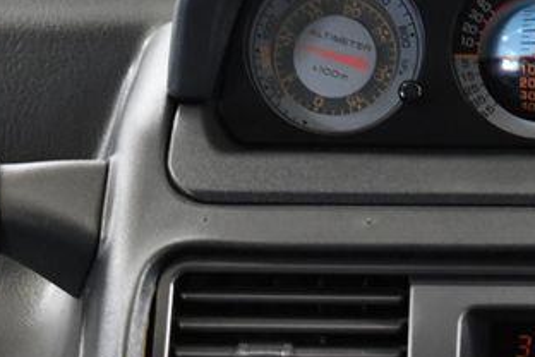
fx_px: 3358
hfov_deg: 9.1
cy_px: 34
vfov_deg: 6.1
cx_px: 526
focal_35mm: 226
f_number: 5.6
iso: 3600
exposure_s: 1/60
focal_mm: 55
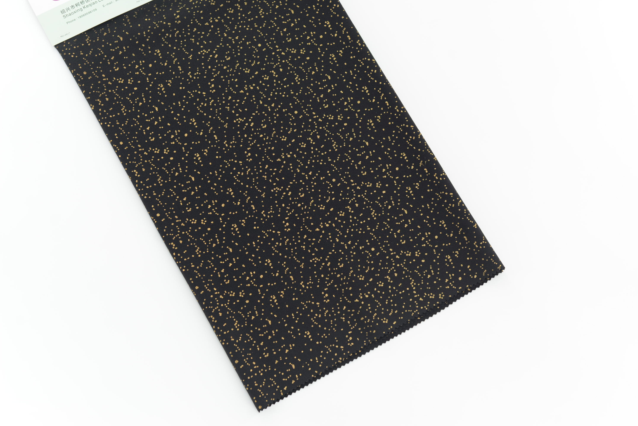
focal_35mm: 51
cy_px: 213
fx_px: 904
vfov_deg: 26.5
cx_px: 324
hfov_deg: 38.9
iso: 100
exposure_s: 1/80
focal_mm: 50
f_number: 4
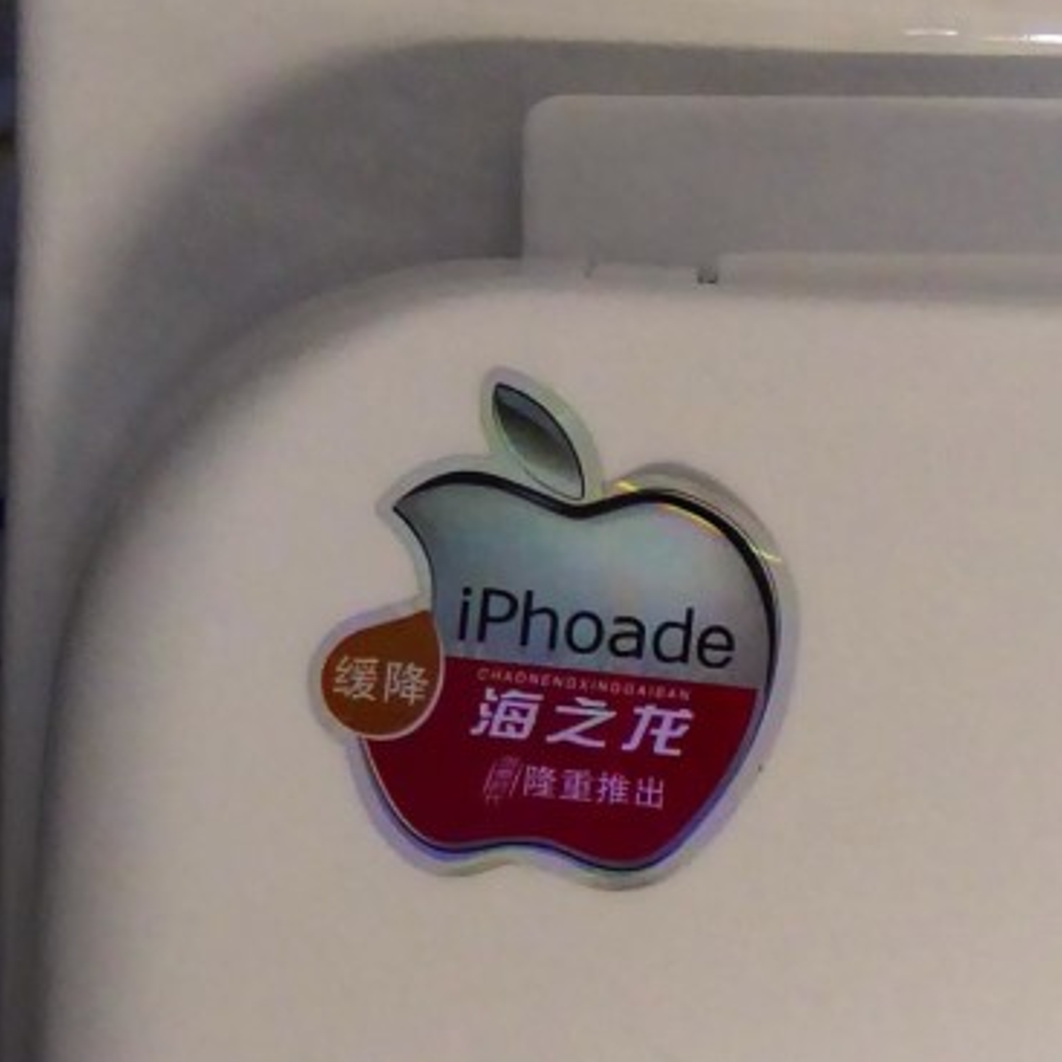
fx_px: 1631
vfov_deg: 36.1
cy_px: 531
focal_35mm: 47
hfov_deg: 36.0
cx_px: 582
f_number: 3.7
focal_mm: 6.7
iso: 400
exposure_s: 1/40
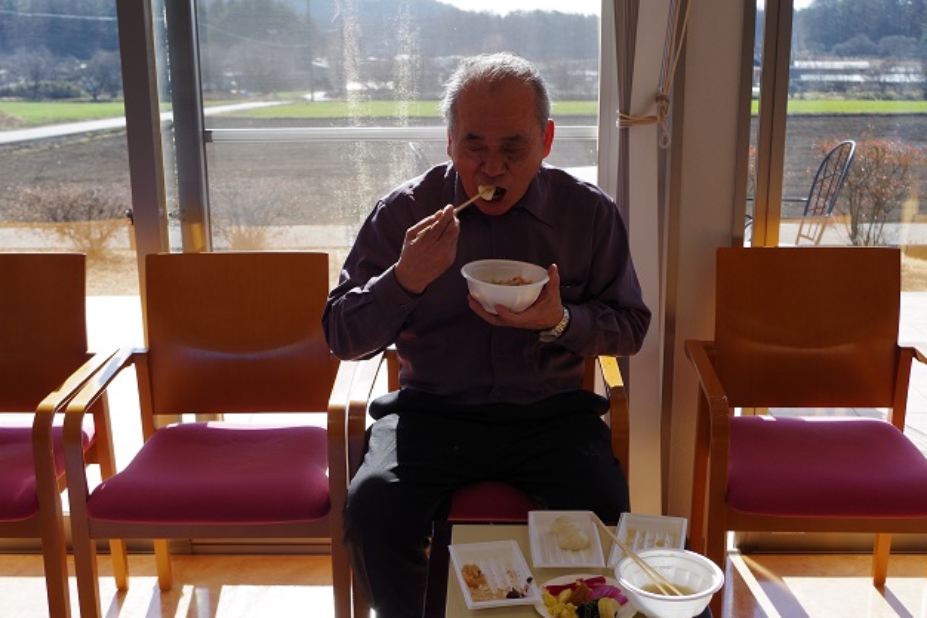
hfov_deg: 41.9
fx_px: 1210
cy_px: 311
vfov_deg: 28.6
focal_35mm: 47
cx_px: 468
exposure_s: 1/250
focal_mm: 30.63
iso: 200
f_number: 6.3
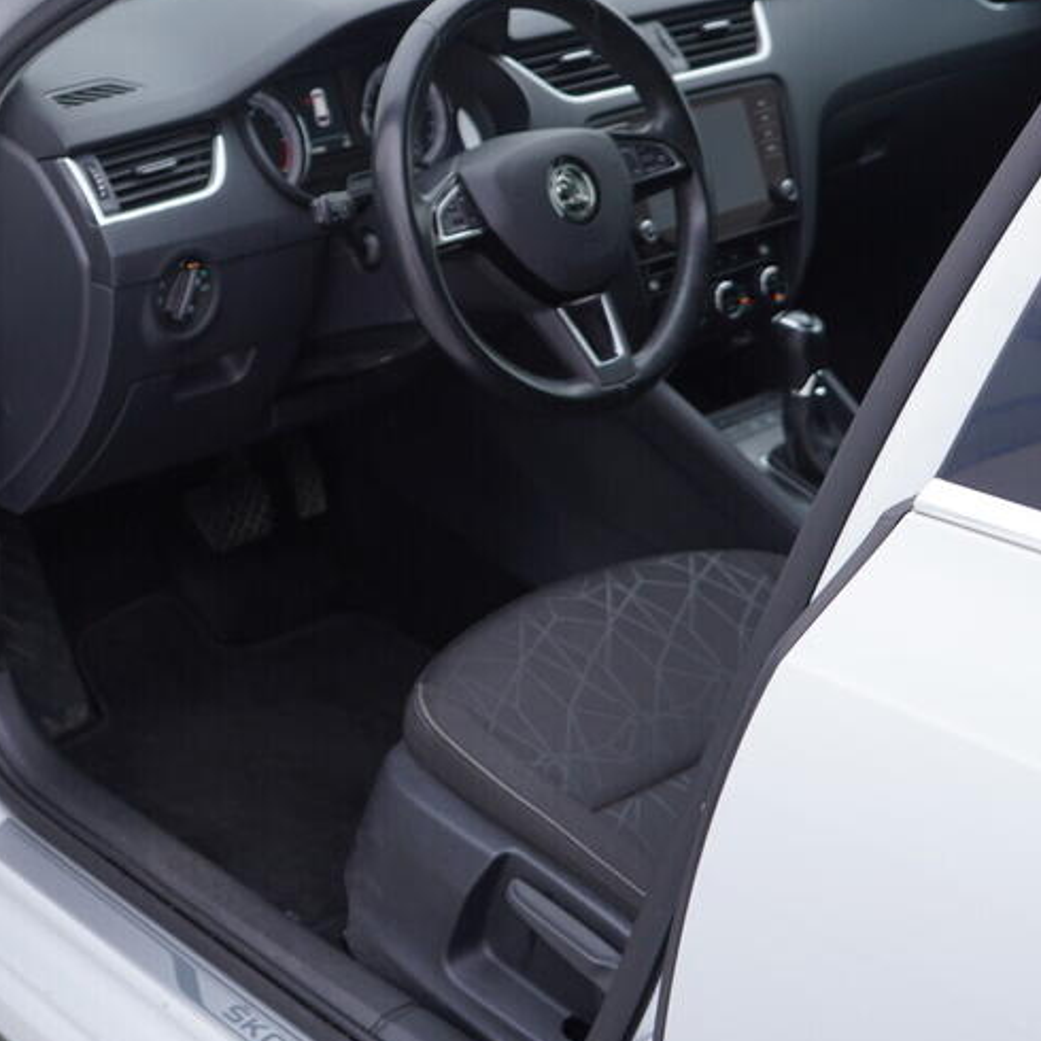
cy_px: 337
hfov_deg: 26.4
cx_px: 227
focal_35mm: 64
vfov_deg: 26.7
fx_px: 2178
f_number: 3.5
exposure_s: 1/60
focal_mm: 24
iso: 125
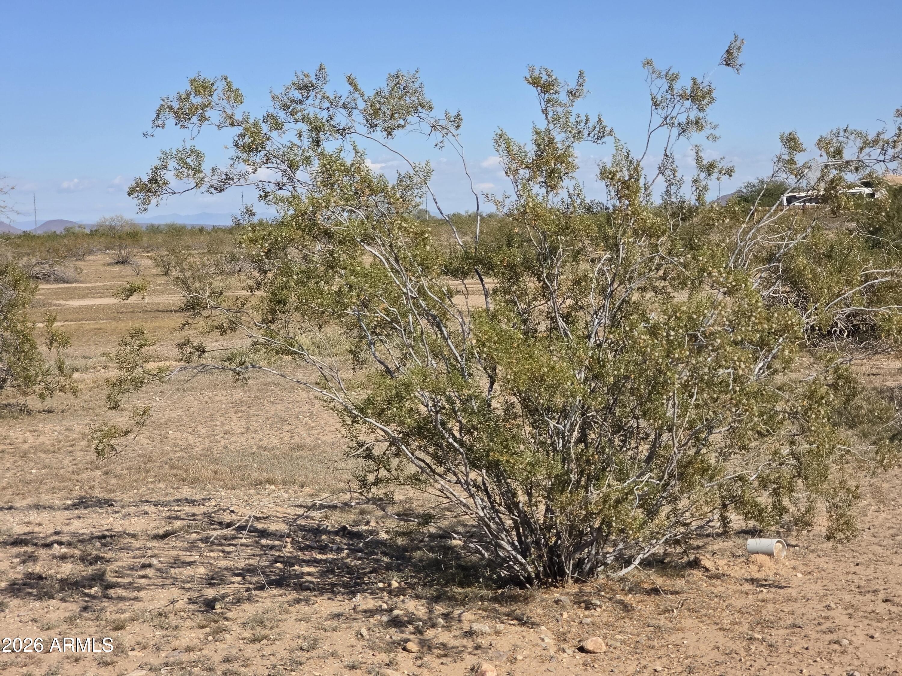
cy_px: 338
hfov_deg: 28.2
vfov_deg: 21.3
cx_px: 451
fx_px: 1798
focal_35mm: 69
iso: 50
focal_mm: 7.9
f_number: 2.4
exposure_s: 1/2579
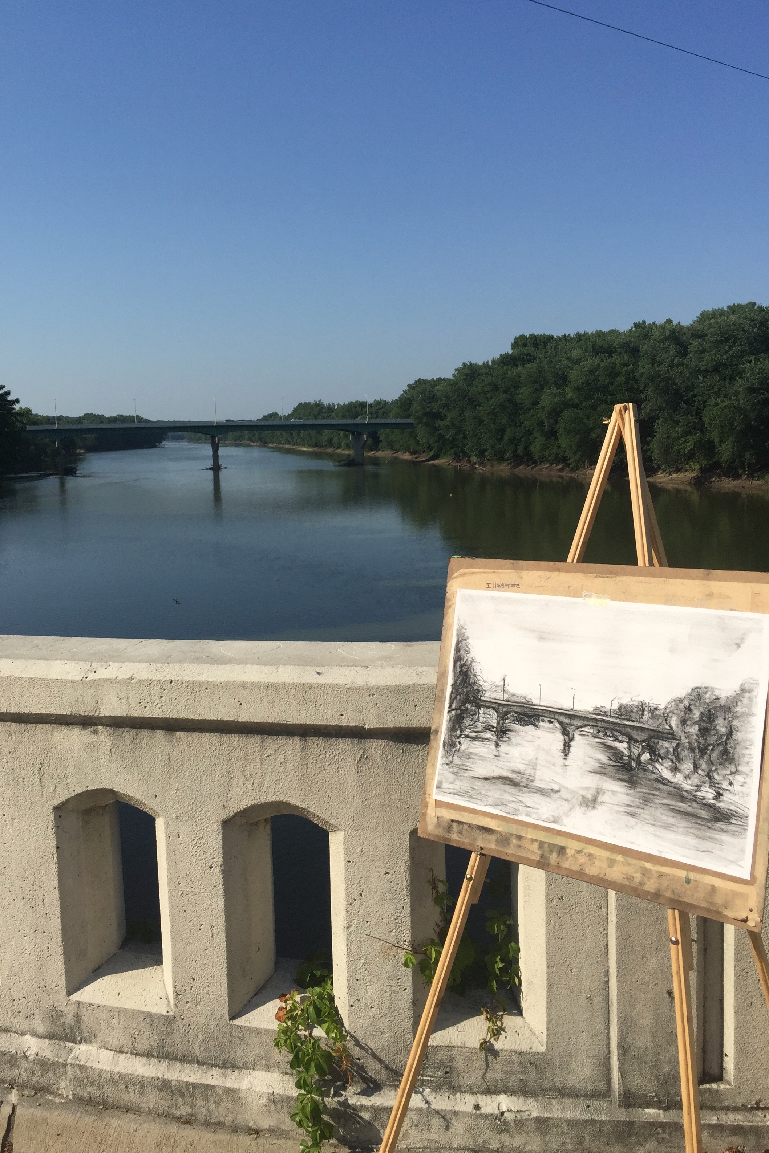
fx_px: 993
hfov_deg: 42.3
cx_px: 347
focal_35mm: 31
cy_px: 562
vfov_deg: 60.3
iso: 32
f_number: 2.2
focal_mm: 4.15
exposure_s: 1/3300
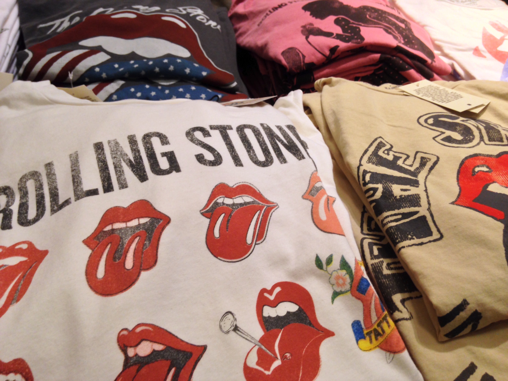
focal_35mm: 33
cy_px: 190
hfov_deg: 55.4
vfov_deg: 42.9
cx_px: 254
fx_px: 484
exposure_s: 1/20
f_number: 2.4
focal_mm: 4.12
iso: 80
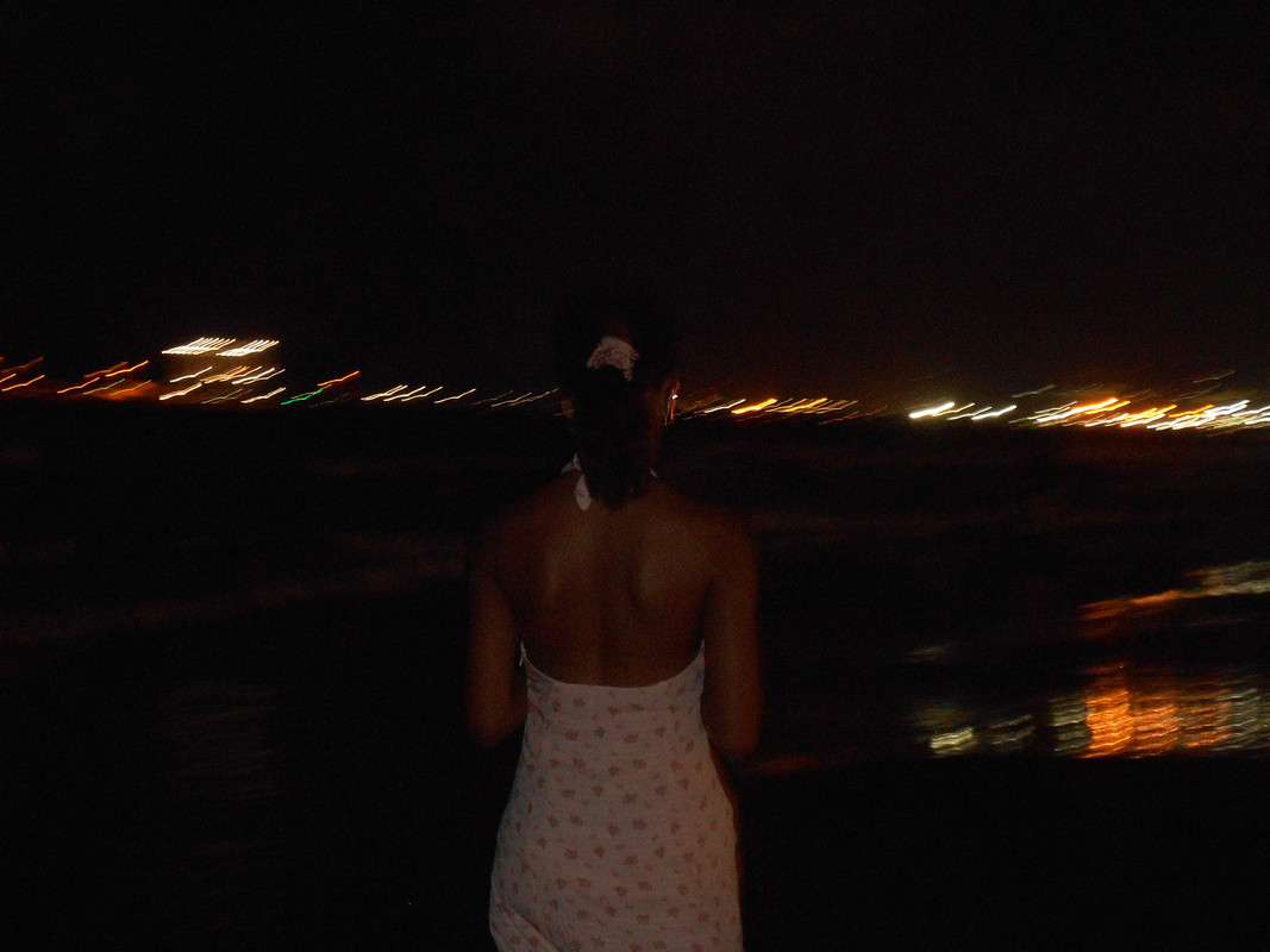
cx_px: 635
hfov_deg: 25.7
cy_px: 476
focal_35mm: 76
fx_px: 2788
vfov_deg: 19.4
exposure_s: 1/4
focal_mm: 13.5
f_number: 5.8
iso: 400
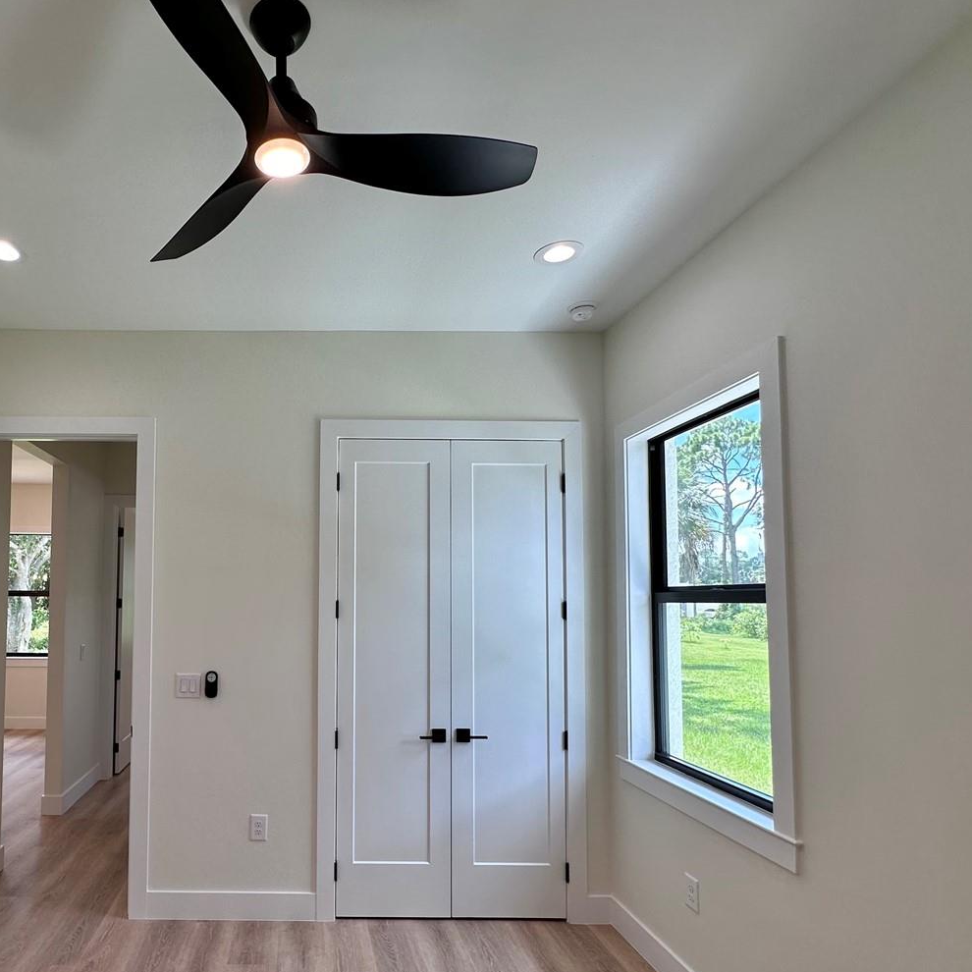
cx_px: 294
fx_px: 635
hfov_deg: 71.7
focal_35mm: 20
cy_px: 570
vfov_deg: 74.2
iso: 40
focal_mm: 2.22
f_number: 2.2
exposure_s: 1/158
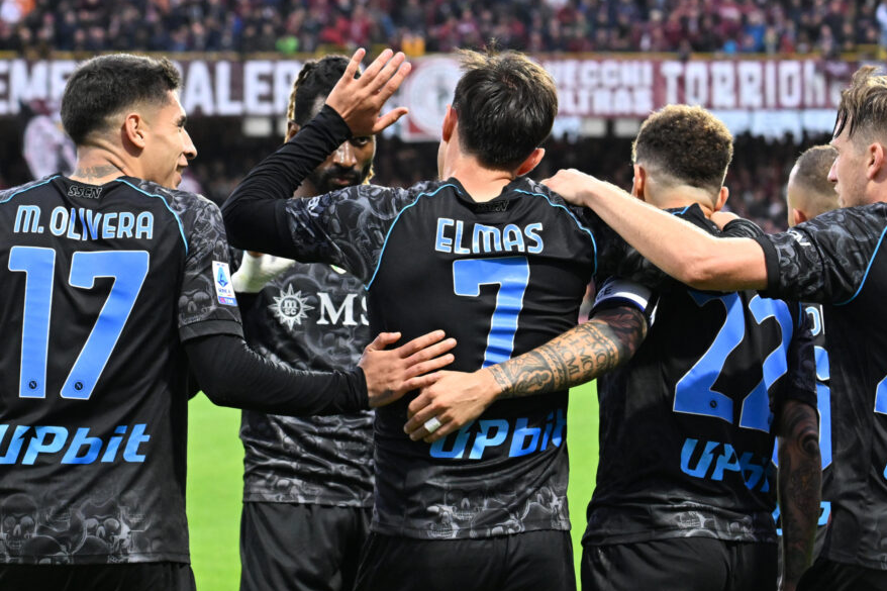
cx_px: 404
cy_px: 223
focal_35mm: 205
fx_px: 5050
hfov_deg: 10.0
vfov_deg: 6.7
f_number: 5.6
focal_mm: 100
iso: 2000
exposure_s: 1/500
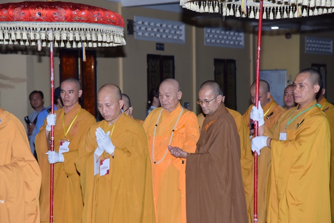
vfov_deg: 11.4
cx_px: 167
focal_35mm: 120
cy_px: 112
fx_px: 1114
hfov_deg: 17.1
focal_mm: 120
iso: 1000
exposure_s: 1/160
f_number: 5.6
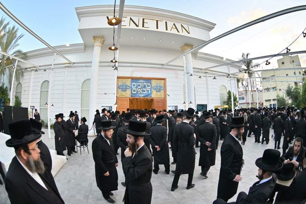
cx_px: 153
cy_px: 102
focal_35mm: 15
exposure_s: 1/125
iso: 80
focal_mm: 10.5
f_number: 2.8
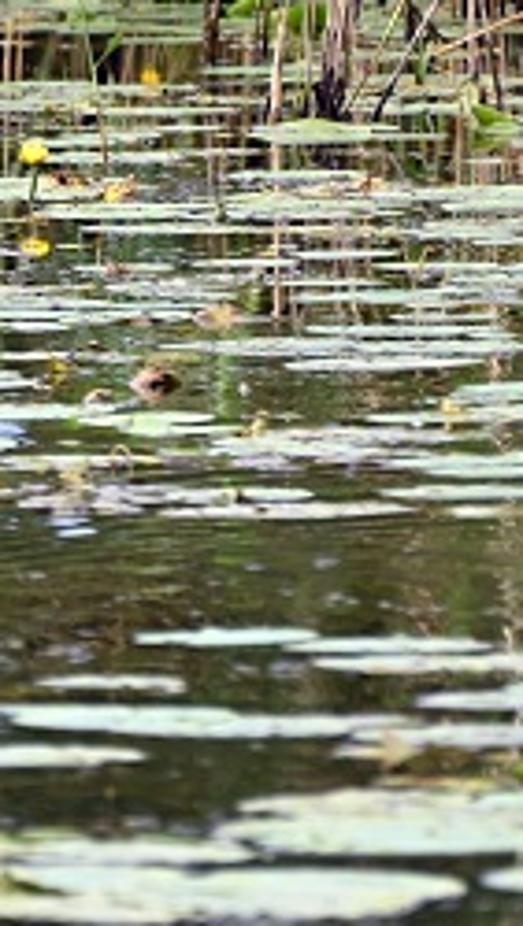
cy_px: 174
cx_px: -746
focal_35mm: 1034
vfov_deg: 2.1
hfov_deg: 1.2
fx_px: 25441
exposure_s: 1/640
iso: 200
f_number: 5.6
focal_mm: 260
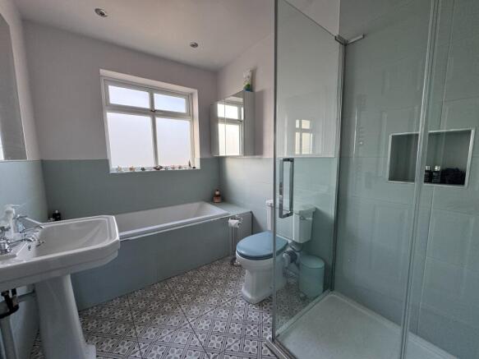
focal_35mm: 14
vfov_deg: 85.7
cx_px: 240
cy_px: 180
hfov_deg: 102.1
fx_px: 194
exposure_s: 1/99
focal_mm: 2.22
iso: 80
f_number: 2.2
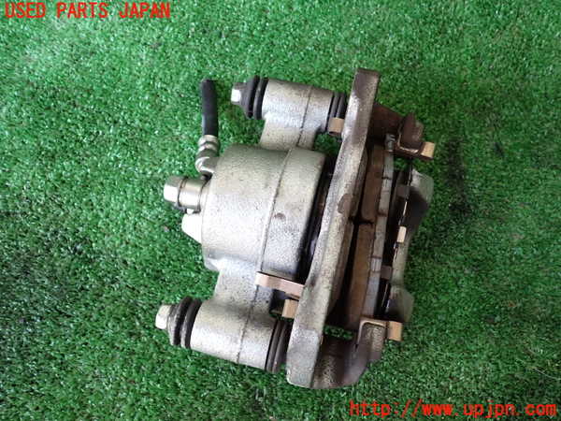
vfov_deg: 46.8
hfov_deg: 60.0
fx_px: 486
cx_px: 280
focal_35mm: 30
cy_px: 210
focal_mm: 5.4
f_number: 2.3
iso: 200
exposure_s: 1/40
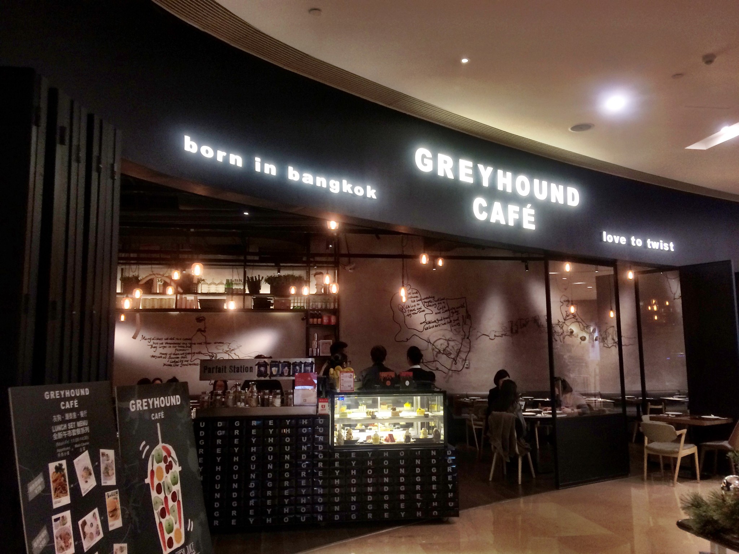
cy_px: 277
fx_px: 619
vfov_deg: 48.2
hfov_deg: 61.7
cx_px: 370
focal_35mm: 29
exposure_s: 1/33
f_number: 2.2
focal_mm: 4.15
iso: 100
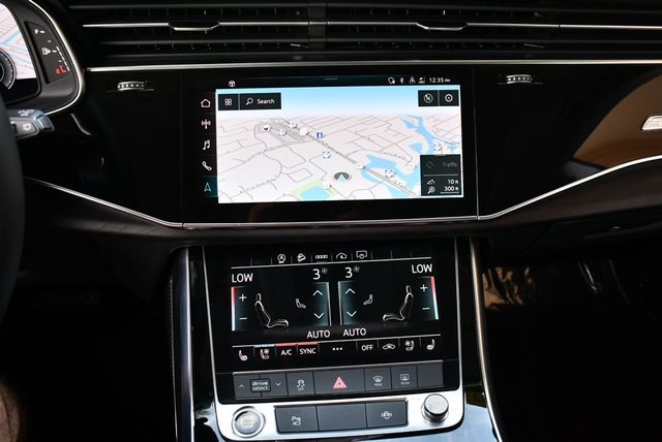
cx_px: 331
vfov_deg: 36.9
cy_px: 221
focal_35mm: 36
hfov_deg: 53.1
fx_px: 663
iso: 720
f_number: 3.5
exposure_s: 1/250
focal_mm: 18
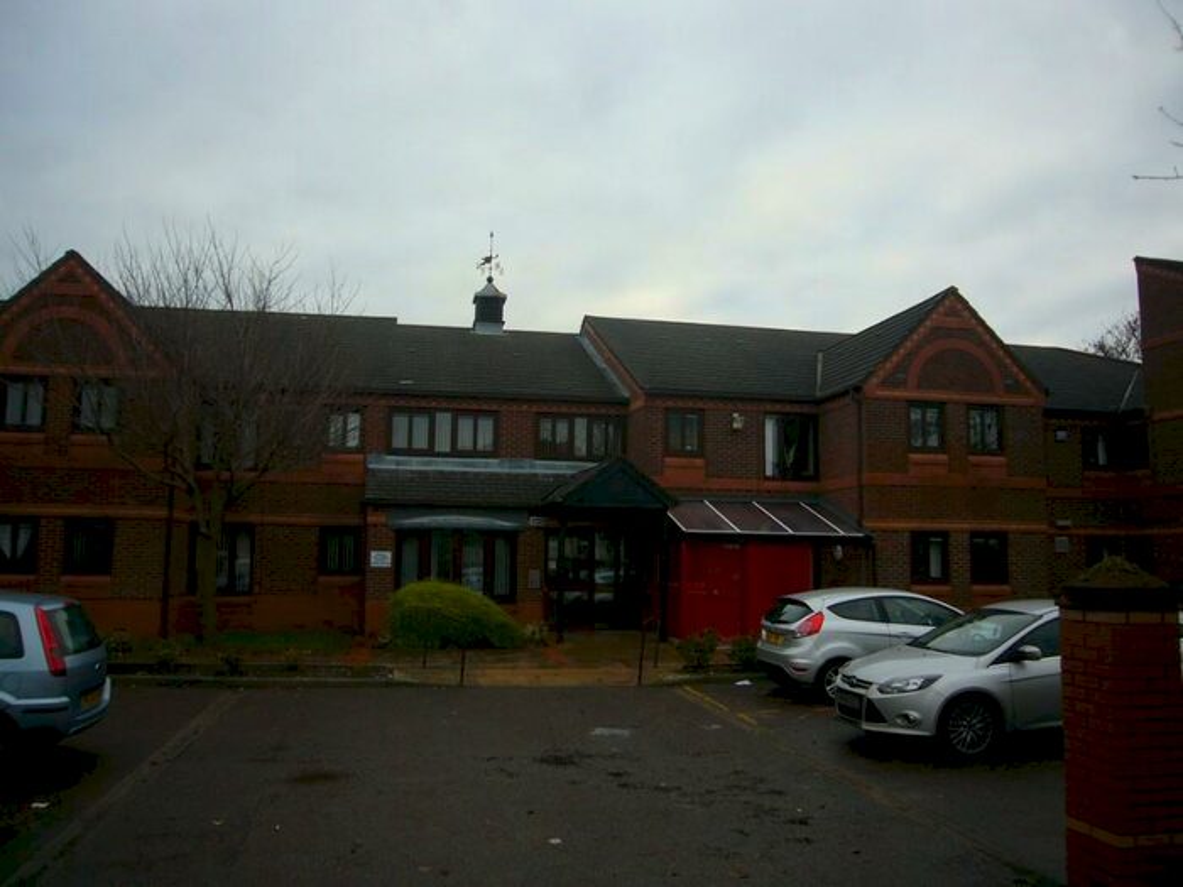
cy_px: 444
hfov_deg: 63.4
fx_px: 957
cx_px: 592
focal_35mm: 28
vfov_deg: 49.7
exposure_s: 1/320
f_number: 2.8
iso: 80
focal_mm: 4.6
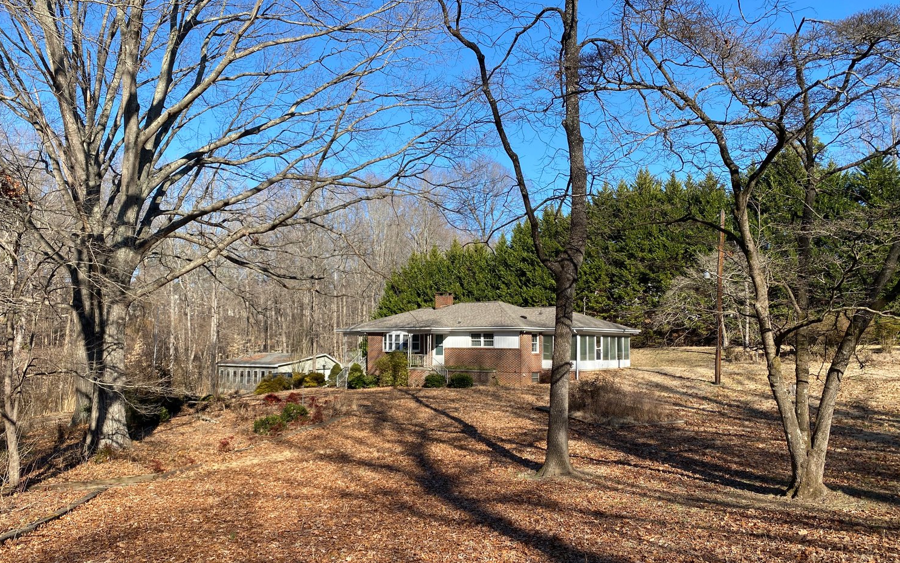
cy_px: 312
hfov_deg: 66.5
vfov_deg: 44.5
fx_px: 687
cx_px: 450
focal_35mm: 28
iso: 32
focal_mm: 4.25
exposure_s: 1/1395
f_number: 1.8
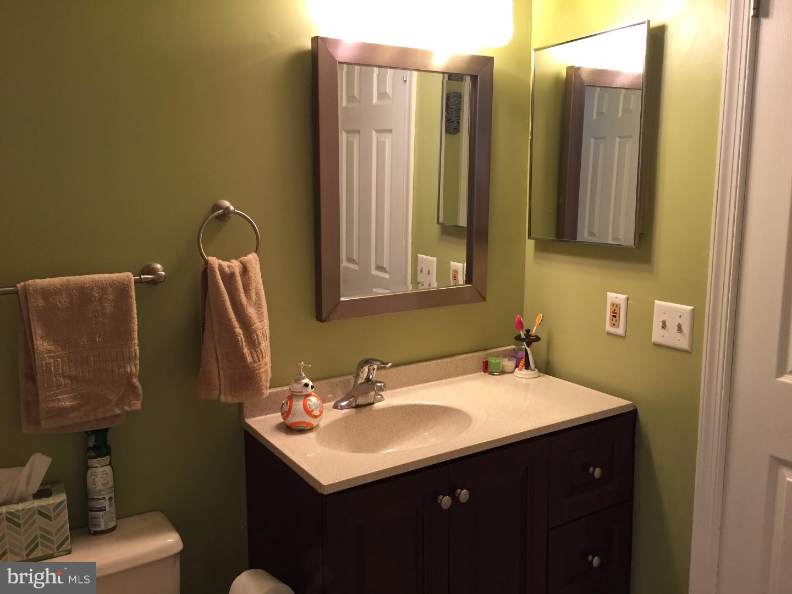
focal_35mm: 29
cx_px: 396
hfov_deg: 61.7
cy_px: 297
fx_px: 664
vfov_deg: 48.2
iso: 100
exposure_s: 1/30
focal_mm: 4.15
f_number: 2.2
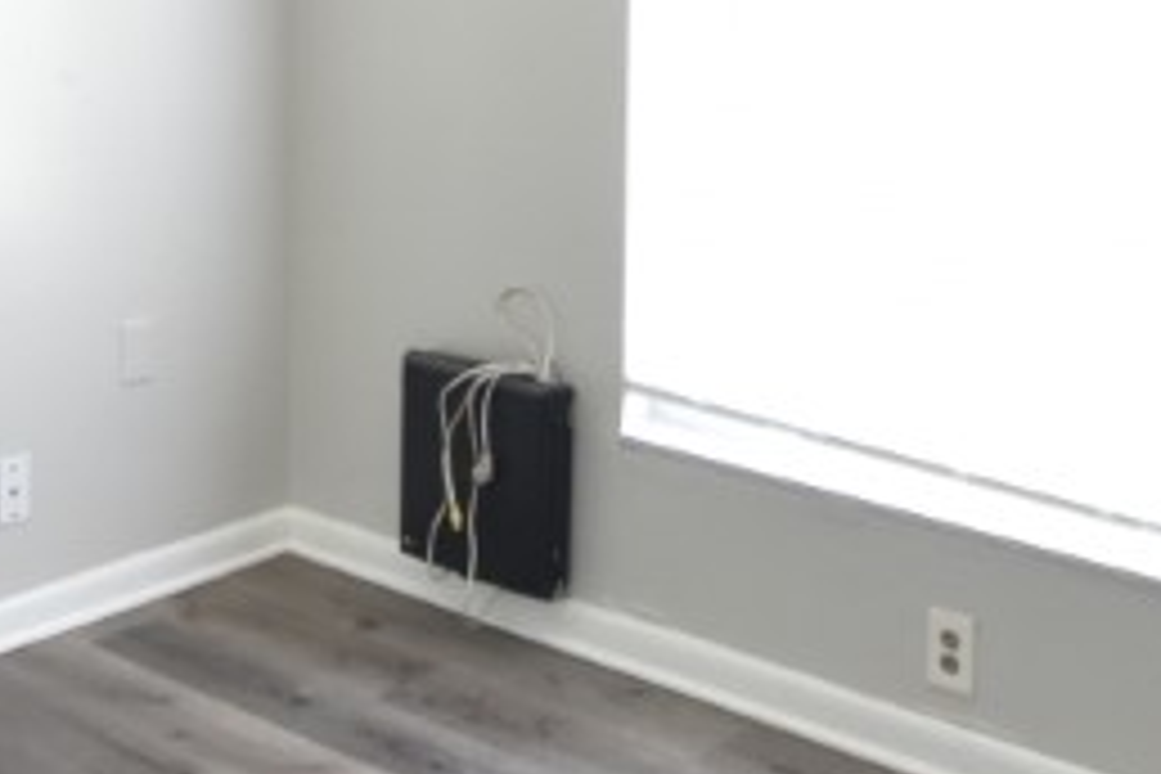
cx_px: 428
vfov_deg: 19.7
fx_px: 2161
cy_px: -4
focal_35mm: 67
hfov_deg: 29.9
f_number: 4
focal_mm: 10
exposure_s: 1/20
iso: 800
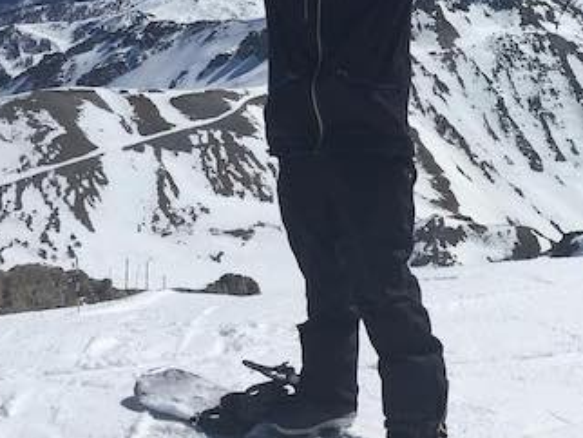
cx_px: 494
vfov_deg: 19.8
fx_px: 1214
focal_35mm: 72
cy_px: -18
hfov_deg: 26.3
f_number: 2.2
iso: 25
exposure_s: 1/6410
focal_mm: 4.15
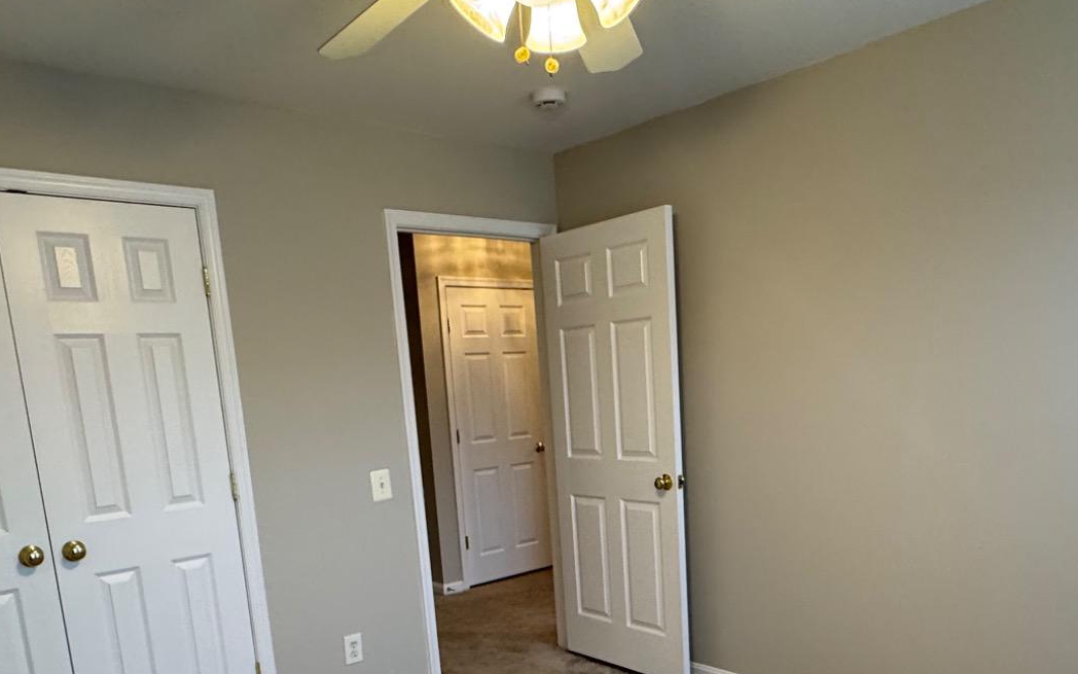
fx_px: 852
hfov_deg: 64.6
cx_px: 572
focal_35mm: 29
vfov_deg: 41.4
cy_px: 535
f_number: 2.2
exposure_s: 1/120
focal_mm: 2.22
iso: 250
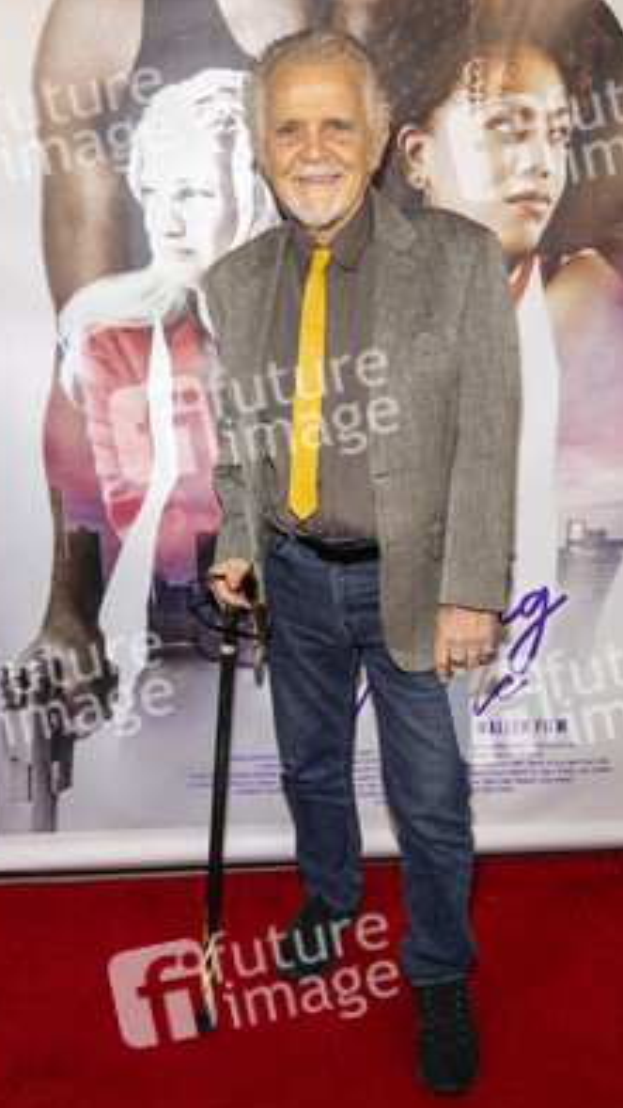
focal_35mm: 32
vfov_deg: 61.0
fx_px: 940
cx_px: 335
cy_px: 558
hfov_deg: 36.6
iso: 400
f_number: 5.6
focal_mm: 30
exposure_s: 1/200
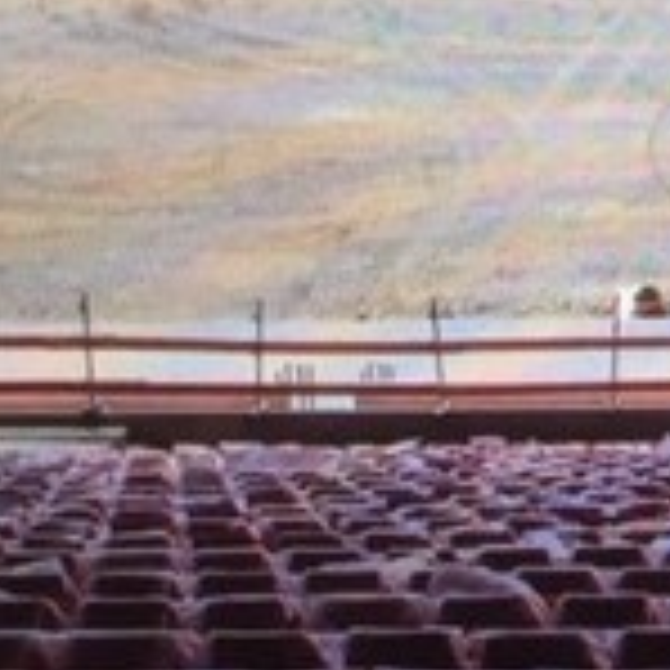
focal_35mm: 110
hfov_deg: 15.1
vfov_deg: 14.8
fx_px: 2409
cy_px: -328
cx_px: 881
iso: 40
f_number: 2.2
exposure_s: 1/33
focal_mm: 4.15
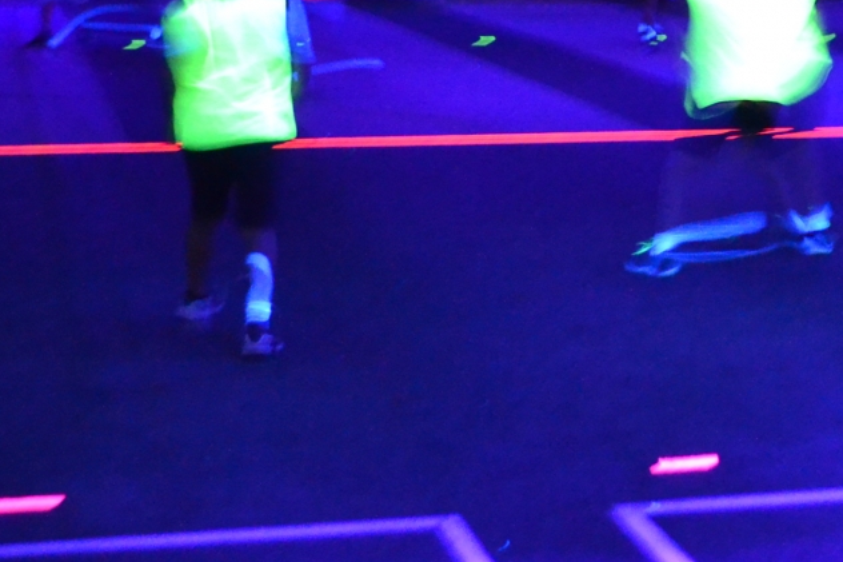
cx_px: 683
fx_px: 2200
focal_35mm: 94
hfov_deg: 21.4
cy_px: 1
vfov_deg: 14.3
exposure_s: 1/2.5
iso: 3200
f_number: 4
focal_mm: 22
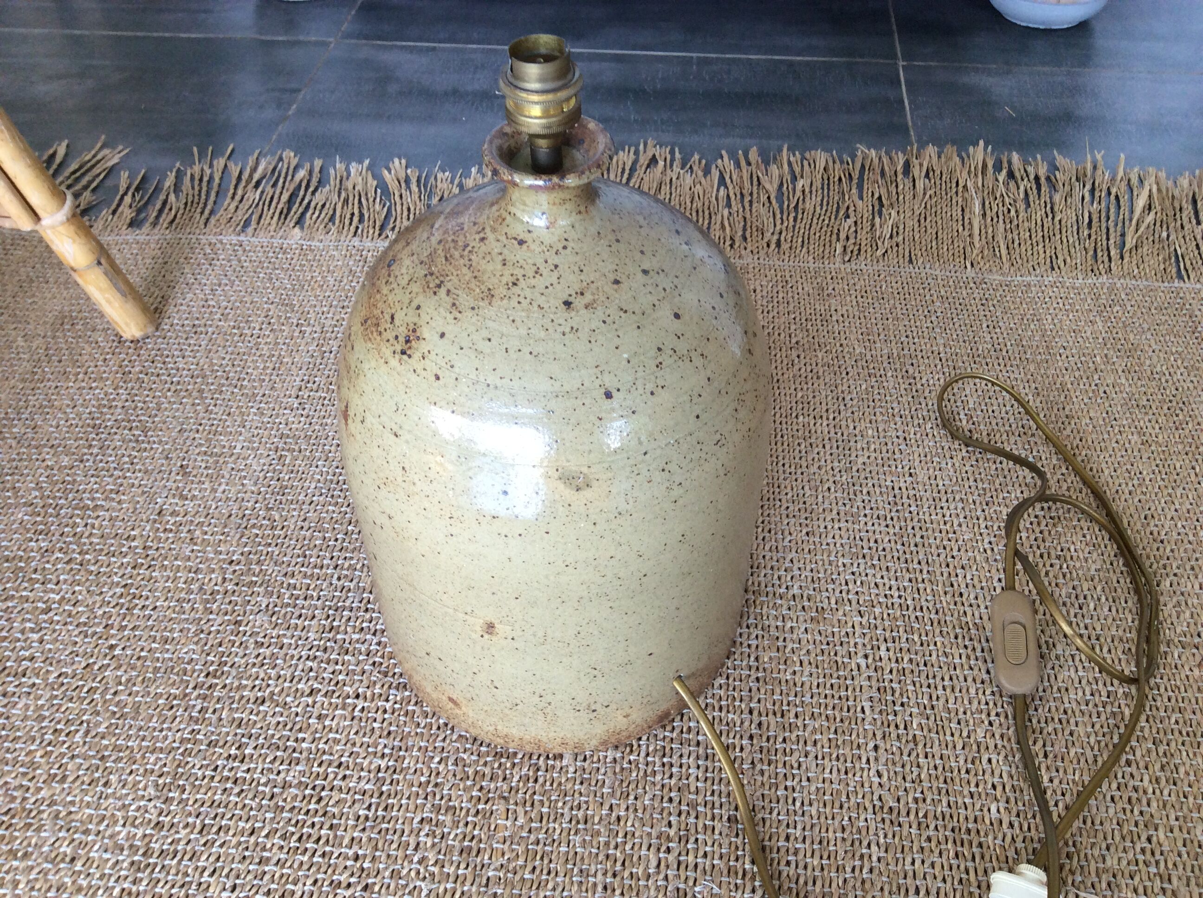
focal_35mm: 32
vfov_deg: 44.1
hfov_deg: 56.9
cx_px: 602
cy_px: 449
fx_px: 1110
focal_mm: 3.3
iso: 50
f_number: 2.4
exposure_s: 1/25
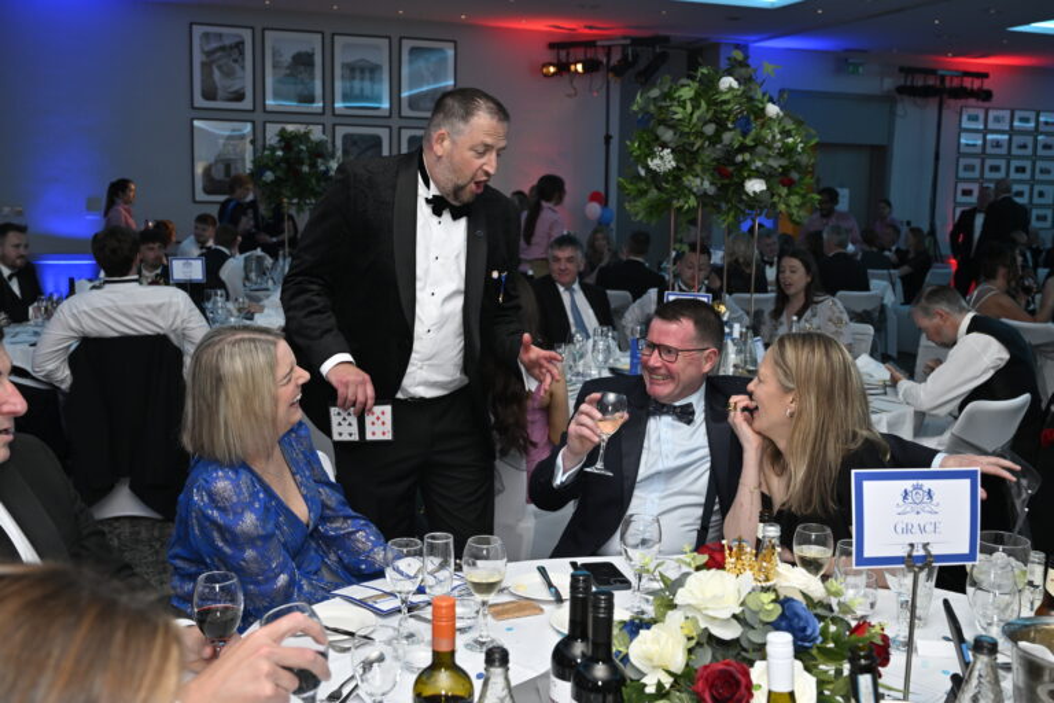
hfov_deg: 50.7
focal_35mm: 38
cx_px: 527
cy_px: 352
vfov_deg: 35.1
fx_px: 1112
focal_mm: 38
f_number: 5.6
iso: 1000
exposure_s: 1/60
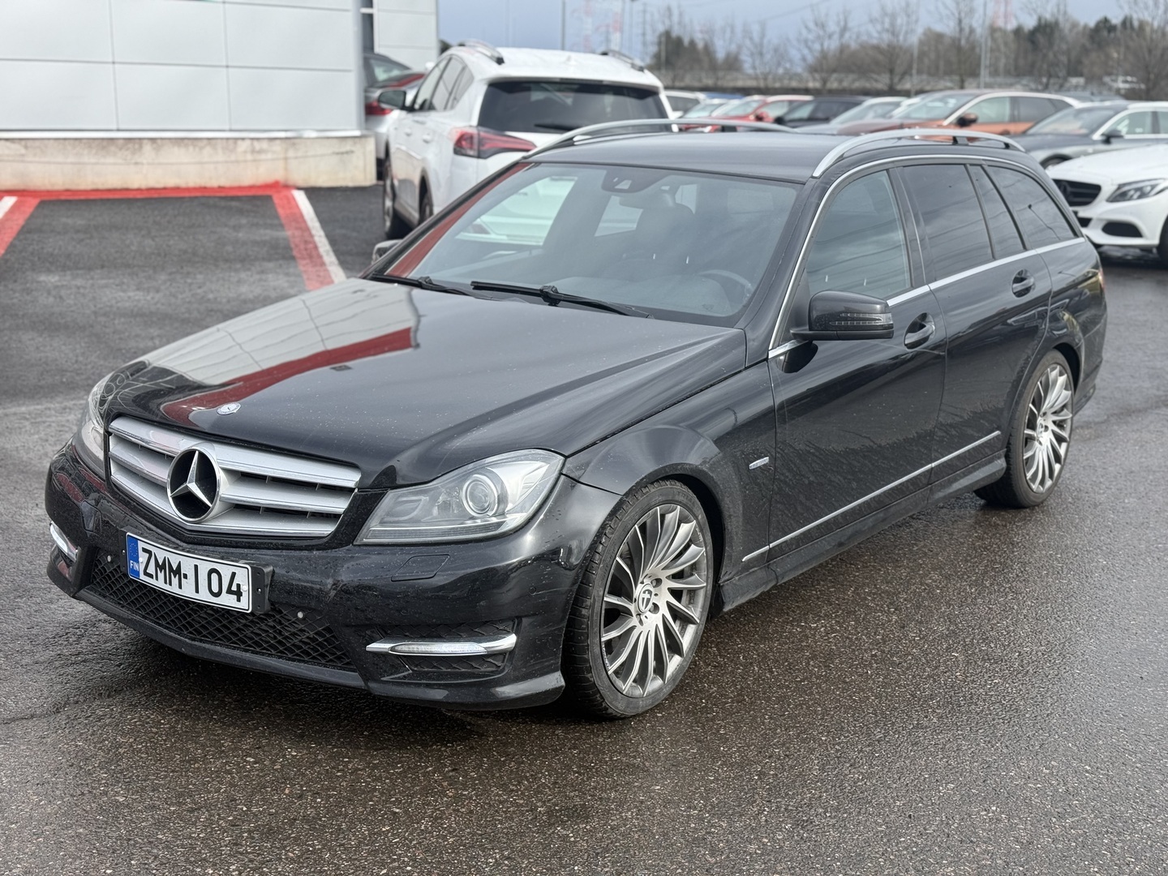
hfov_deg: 39.7
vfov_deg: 30.3
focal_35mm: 48
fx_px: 1620
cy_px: 438
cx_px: 584
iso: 64
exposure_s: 1/1513
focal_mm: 6.76
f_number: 1.78
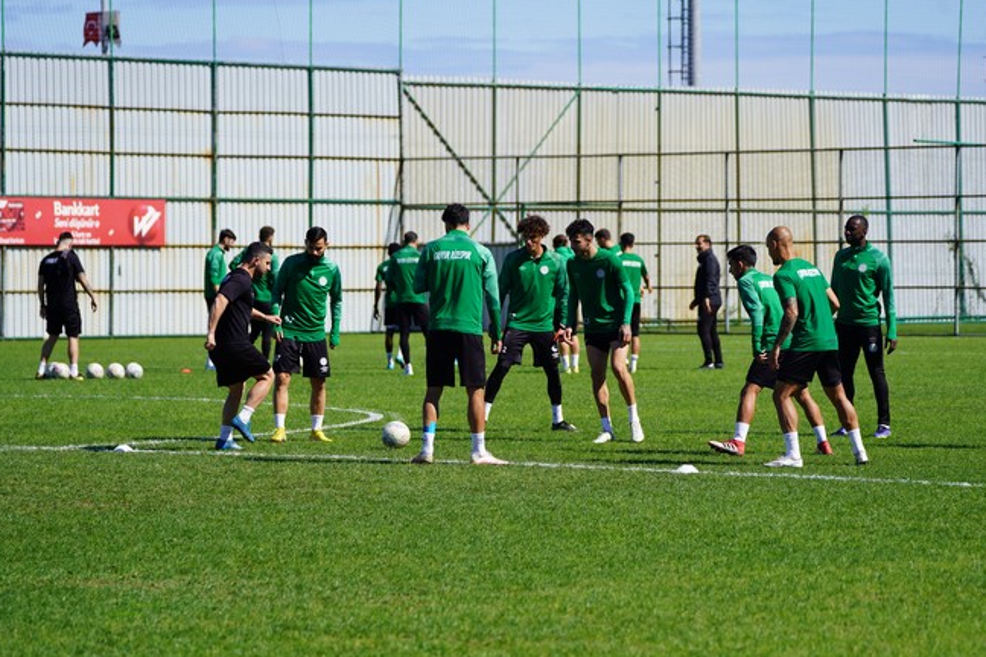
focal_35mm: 181
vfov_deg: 7.6
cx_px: 493
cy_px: 323
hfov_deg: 11.4
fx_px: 4957
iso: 100
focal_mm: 175
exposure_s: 1/500
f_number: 5.6
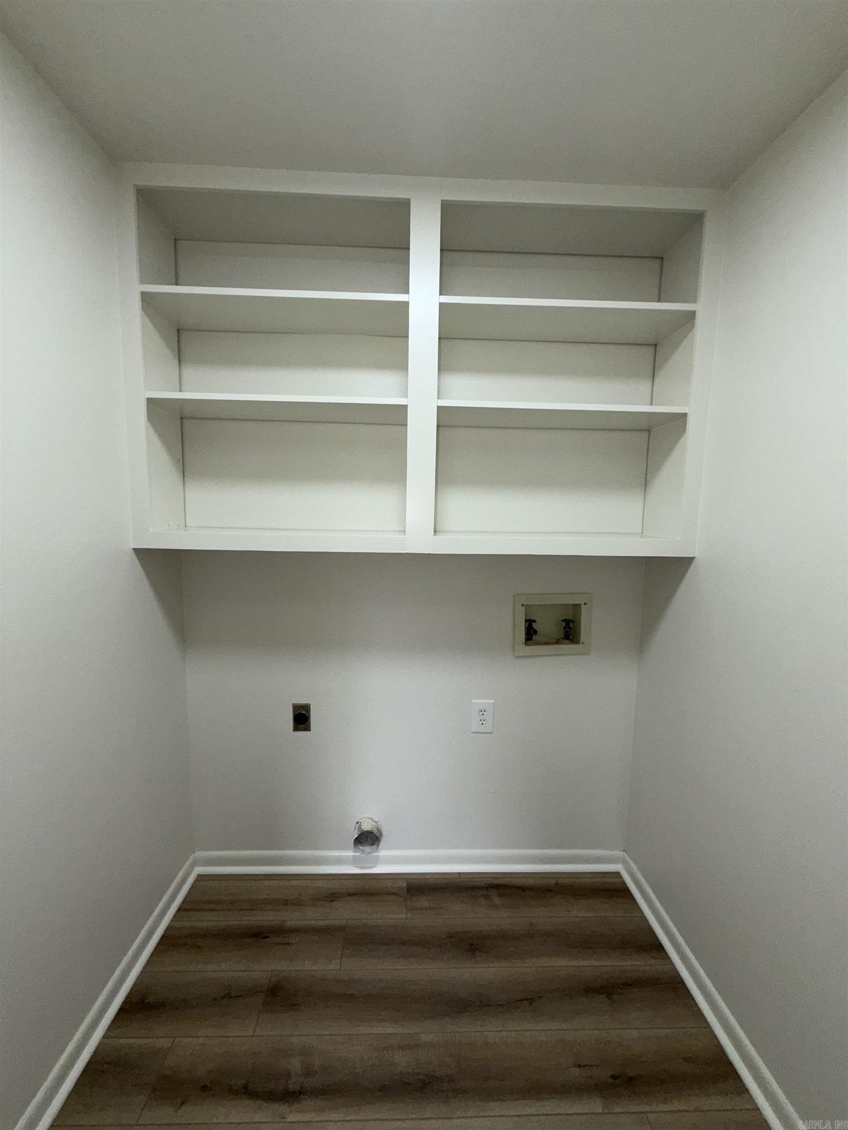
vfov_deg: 102.1
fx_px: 457
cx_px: 424
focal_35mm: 14
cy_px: 565
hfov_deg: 85.7
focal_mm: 2.22
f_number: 2.2
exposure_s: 1/120
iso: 80
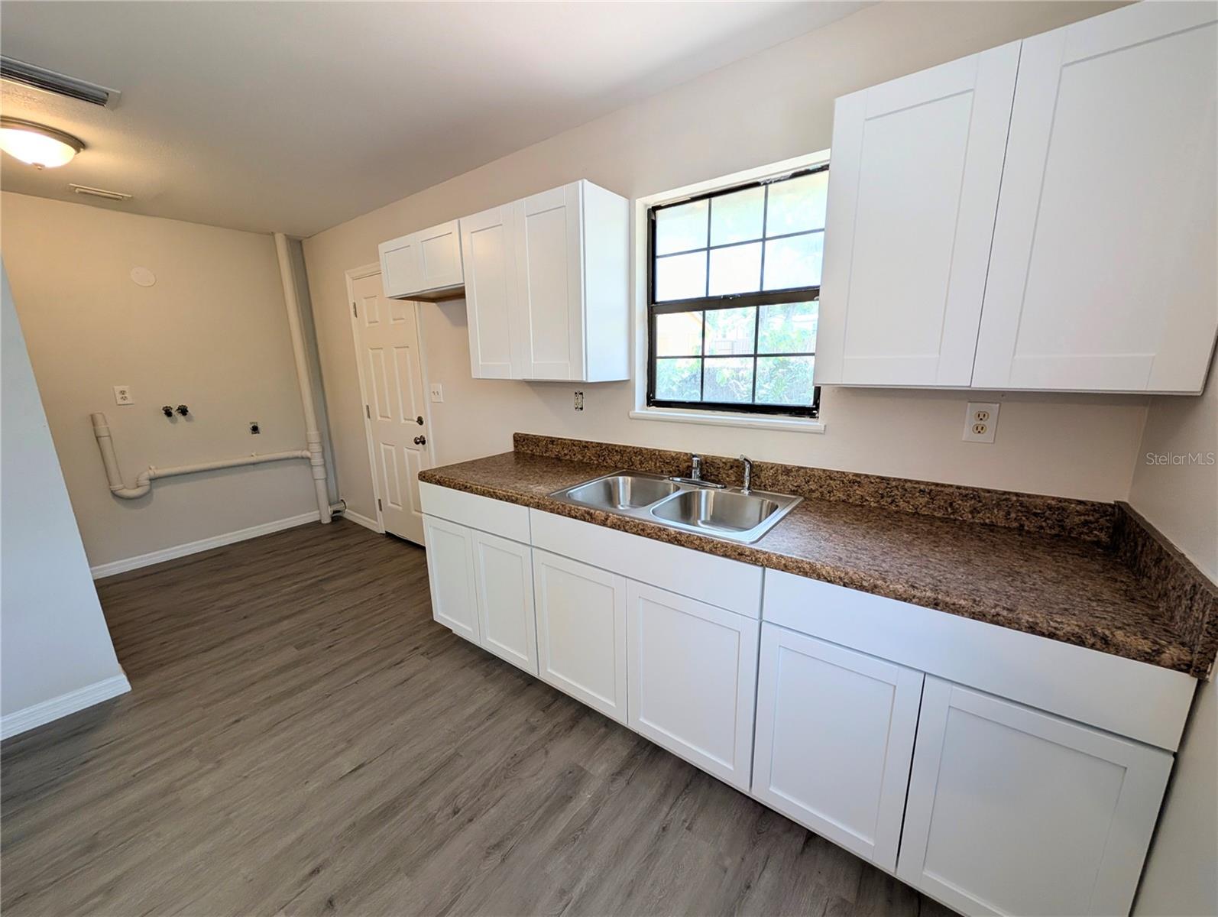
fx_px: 423
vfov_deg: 94.6
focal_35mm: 12
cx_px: 609
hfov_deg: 110.5
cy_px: 458
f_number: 1.7
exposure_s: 1/120
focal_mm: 2.02
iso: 95
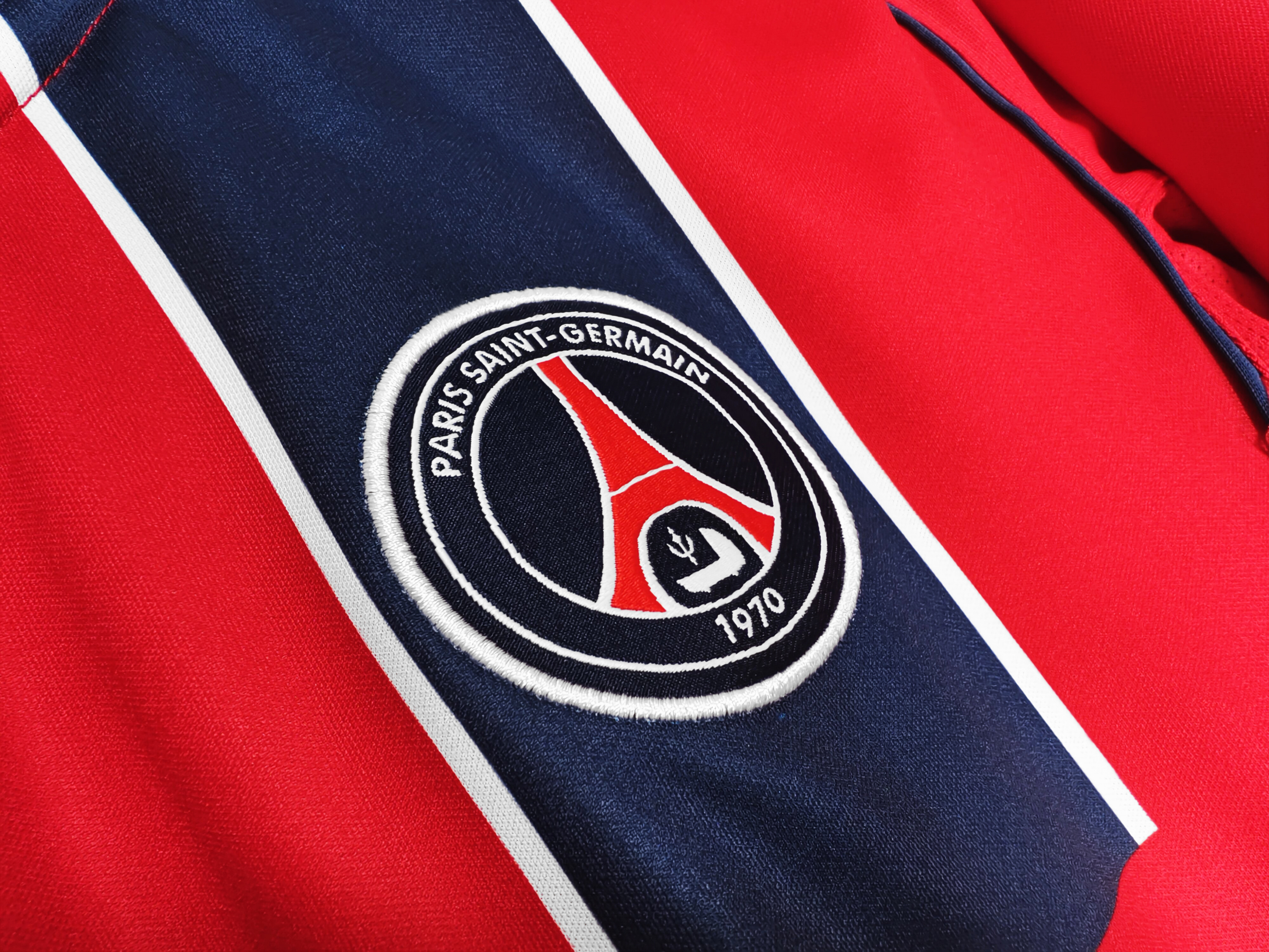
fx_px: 843
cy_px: 476
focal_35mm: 23
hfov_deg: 73.9
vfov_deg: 58.9
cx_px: 634
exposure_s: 1/50
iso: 344
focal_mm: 2.59
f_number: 2.2
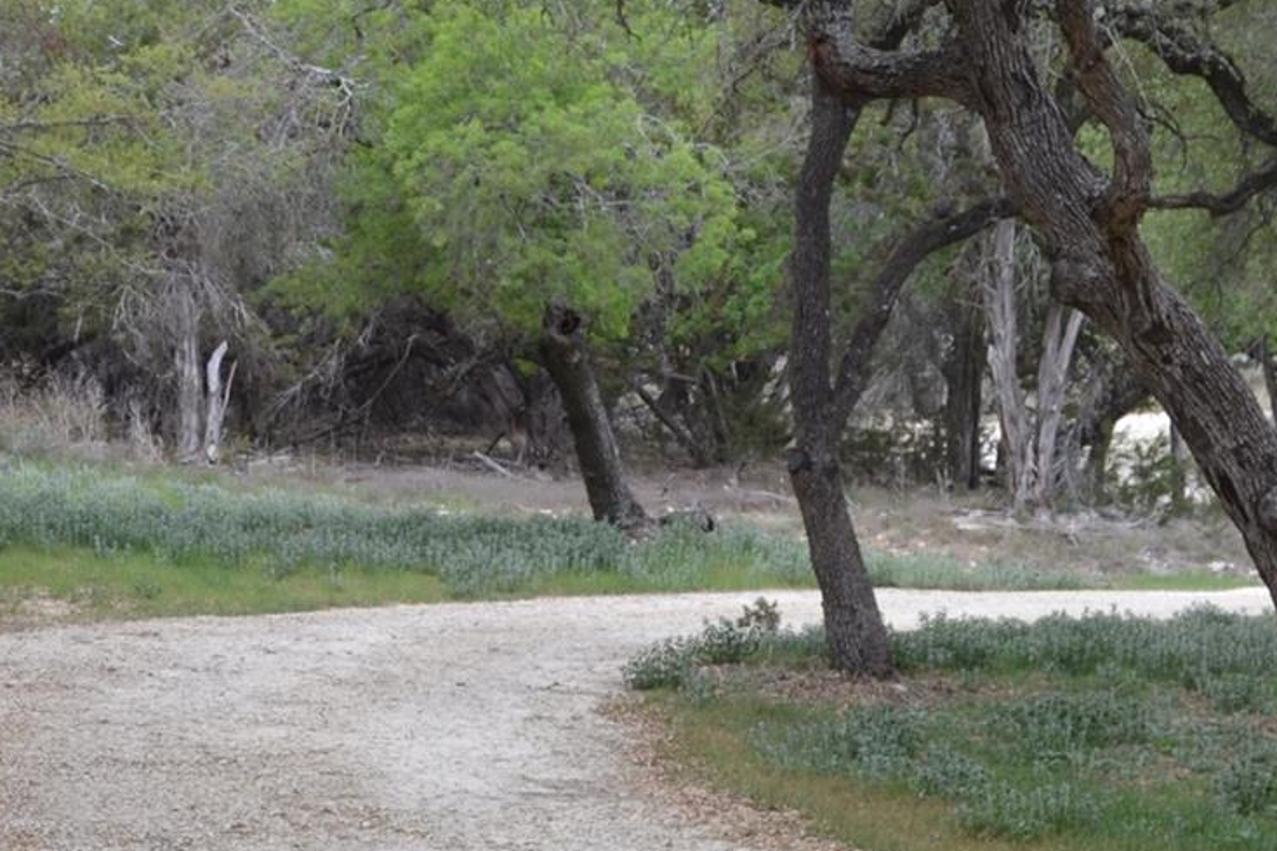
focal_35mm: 117
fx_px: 4150
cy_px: 409
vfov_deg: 11.7
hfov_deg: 17.4
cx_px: 261
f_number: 5.6
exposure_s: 1/125
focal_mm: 28
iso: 100
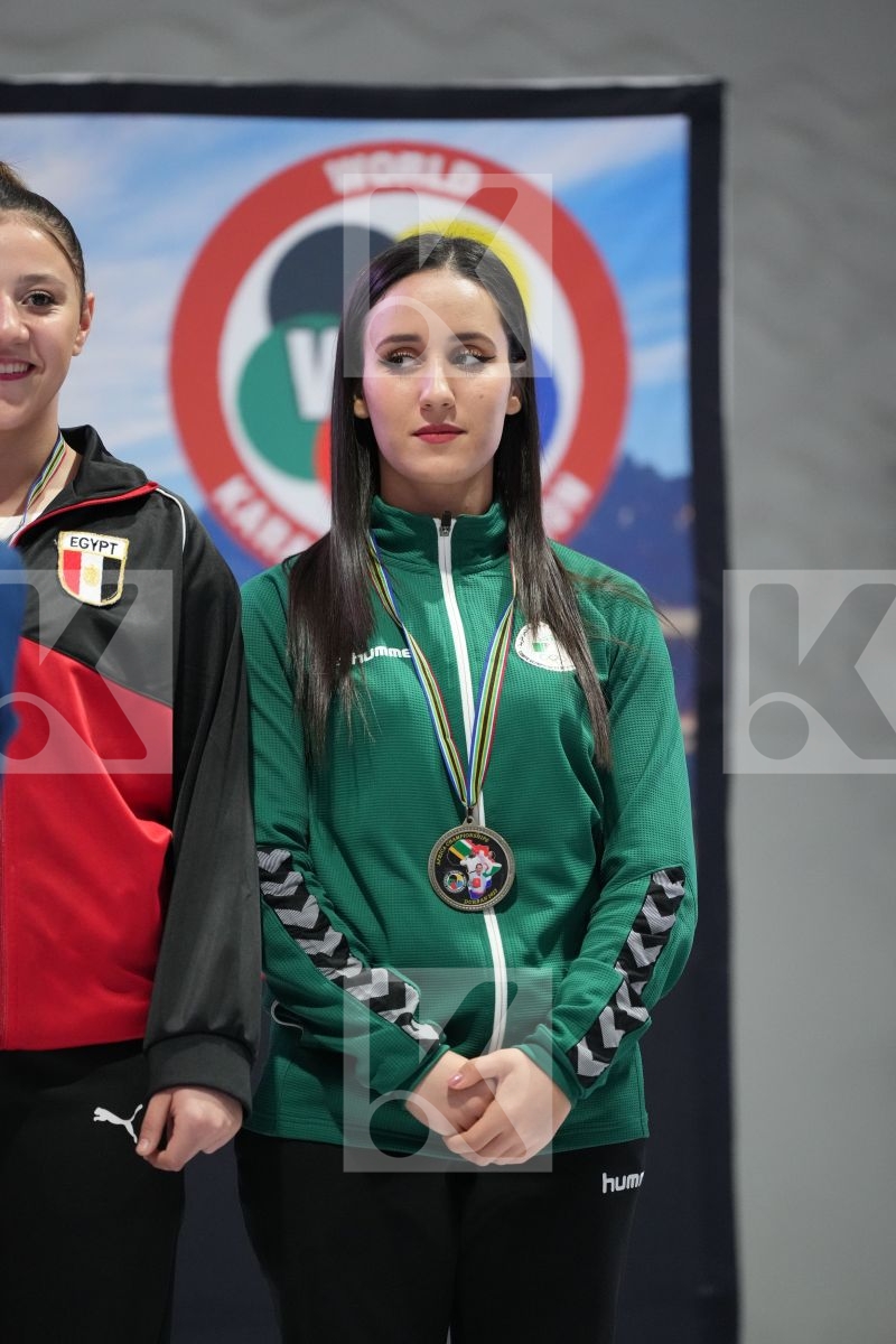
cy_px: 672
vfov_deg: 10.3
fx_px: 7466
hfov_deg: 6.9
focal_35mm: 200
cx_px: 448
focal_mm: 200
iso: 4000
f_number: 2.8
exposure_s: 1/250
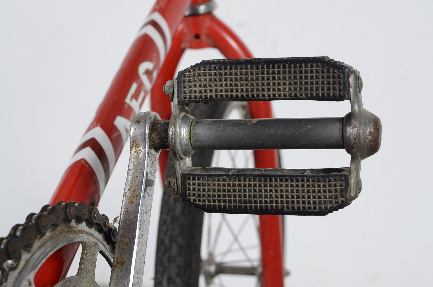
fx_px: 630
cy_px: 144
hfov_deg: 37.9
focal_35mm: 52
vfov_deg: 25.6
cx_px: 216
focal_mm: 35
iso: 100
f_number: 6.3
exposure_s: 1/125
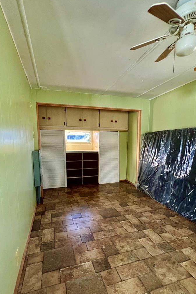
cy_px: 161
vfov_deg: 96.4
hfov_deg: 73.7
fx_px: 131
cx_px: 94
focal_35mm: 16
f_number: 1.8
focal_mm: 1.57
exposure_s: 1/60
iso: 400
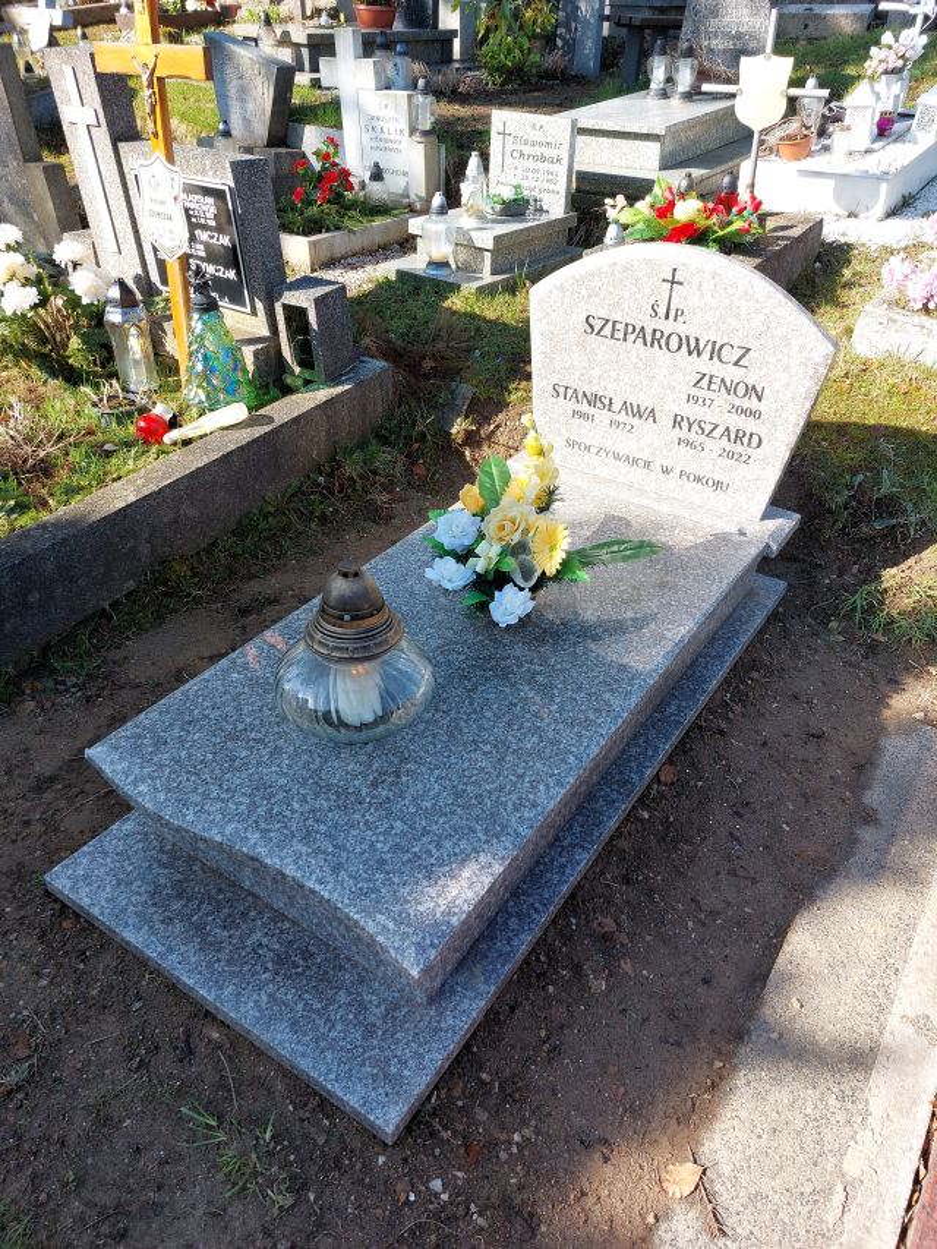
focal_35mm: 25
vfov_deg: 69.4
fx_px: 902
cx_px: 468
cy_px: 624
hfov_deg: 54.9
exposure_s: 1/338
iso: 25
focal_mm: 5.23
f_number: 1.8
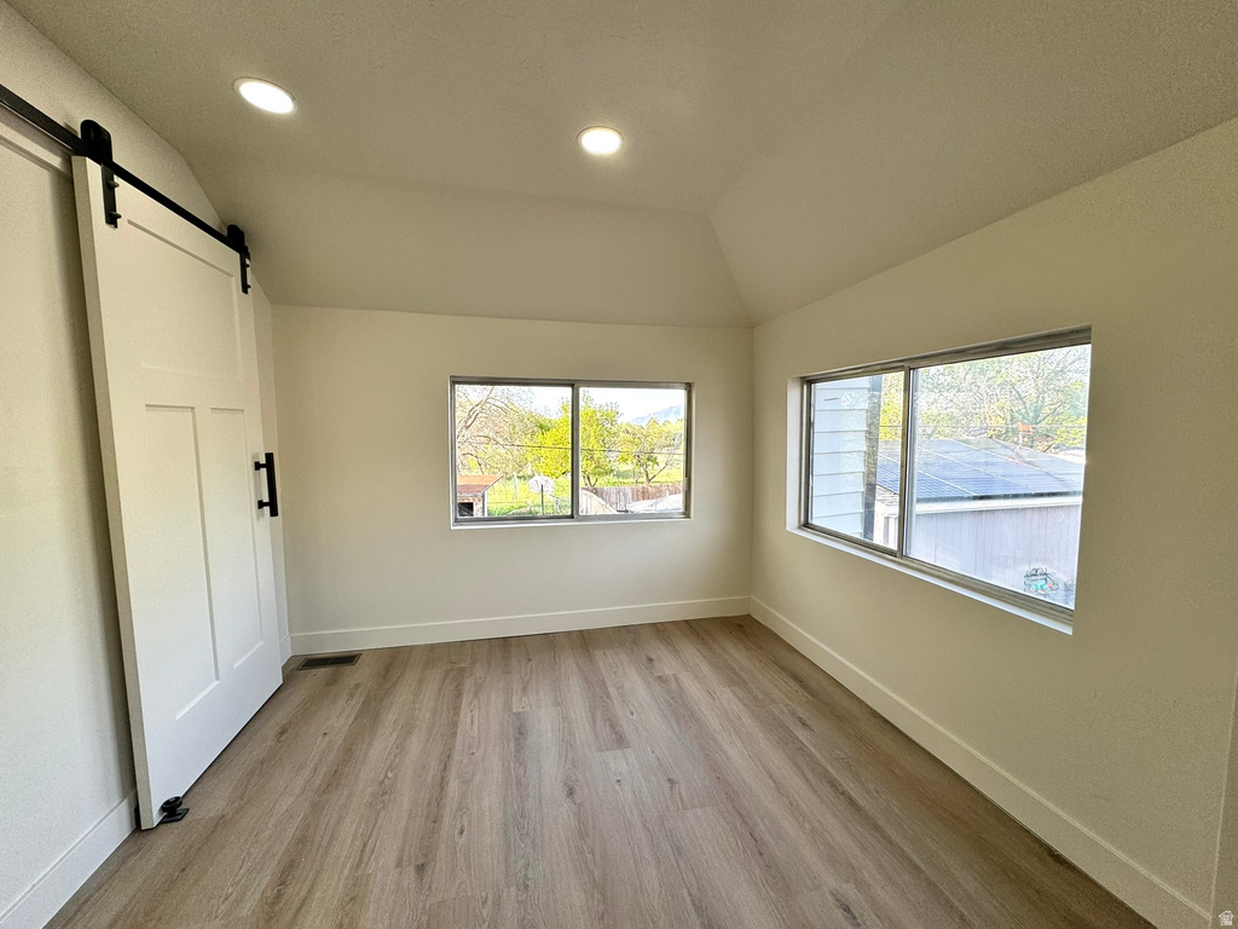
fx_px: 501
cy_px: 464
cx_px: 619
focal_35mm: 14
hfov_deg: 102.1
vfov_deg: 85.7
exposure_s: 1/184
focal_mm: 2.22
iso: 40
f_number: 2.2
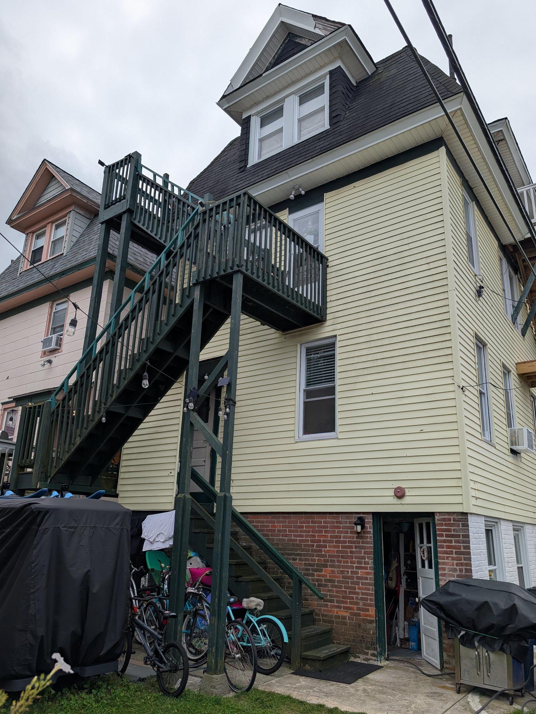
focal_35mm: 25
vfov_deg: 69.4
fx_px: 516
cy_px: 361
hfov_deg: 54.9
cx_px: 277
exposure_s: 1/1845
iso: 22
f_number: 1.68
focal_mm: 6.9
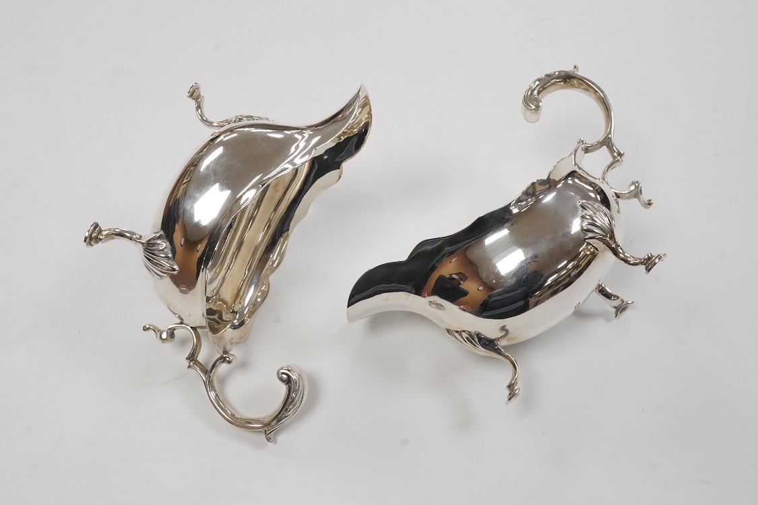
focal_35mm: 45
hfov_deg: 43.6
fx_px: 947
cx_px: 379
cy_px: 252
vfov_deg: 29.9
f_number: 20
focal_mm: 30
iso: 2500
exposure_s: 1/100
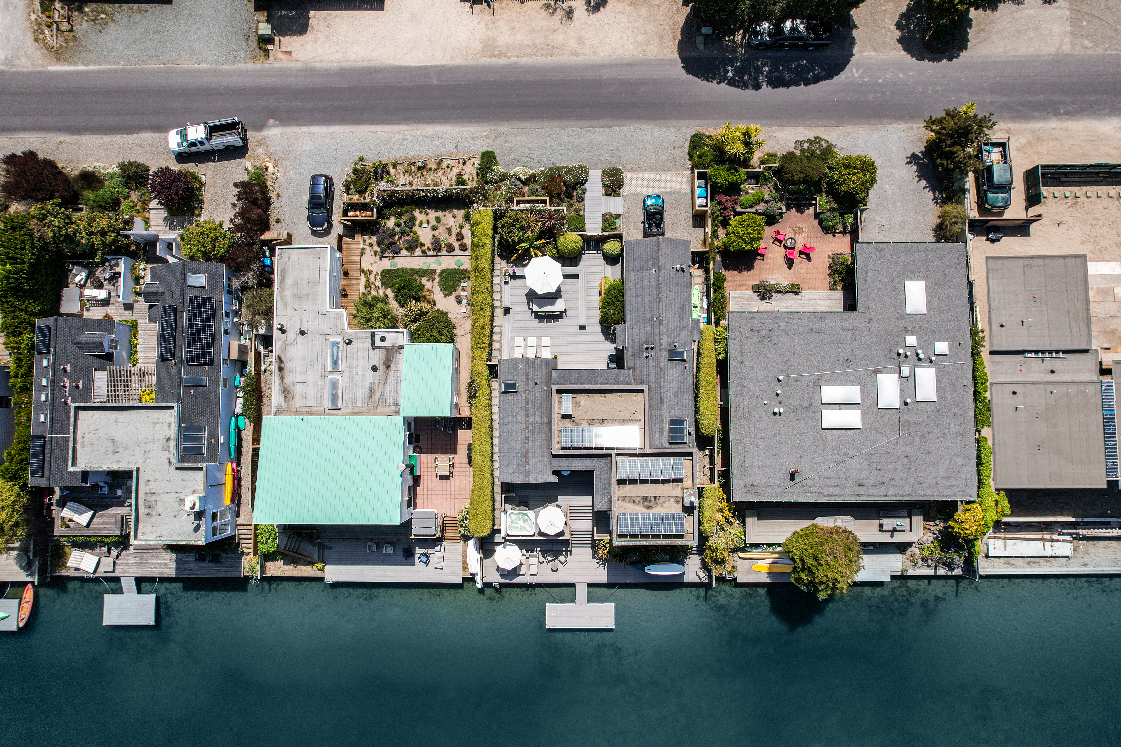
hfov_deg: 78.6
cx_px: 560
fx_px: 685
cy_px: 374
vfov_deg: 57.2
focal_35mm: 22
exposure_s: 1/1600
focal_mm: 8.38
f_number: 2.8
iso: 120
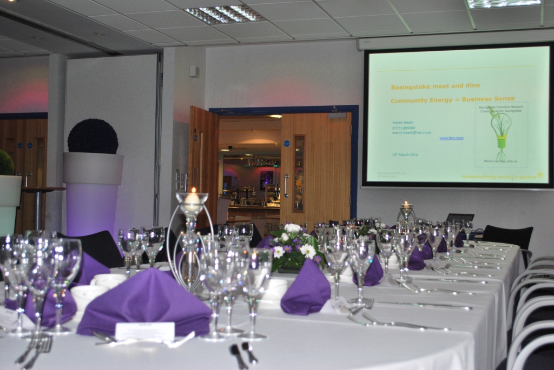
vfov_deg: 28.1
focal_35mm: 48
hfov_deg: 41.1
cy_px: 185
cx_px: 277
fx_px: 739
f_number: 4.8
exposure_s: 1/60
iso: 200
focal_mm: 32
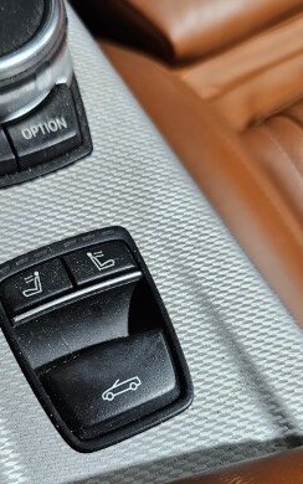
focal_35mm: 40
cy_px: 323
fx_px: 528
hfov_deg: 31.8
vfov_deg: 48.4
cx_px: 102
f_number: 1.7
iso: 160
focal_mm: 6.3
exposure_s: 1/51
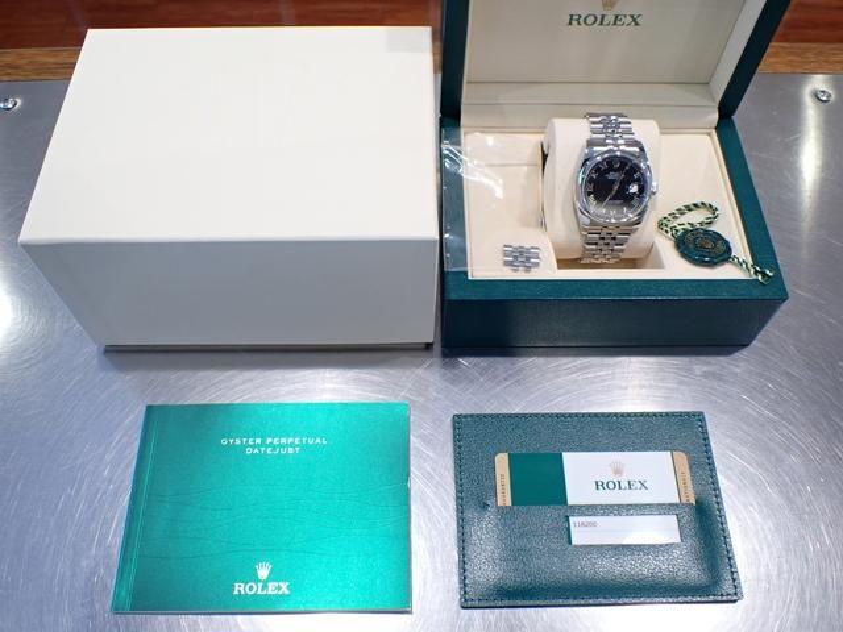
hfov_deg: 60.0
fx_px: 731
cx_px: 422
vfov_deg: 46.8
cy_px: 316
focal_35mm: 30
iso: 250
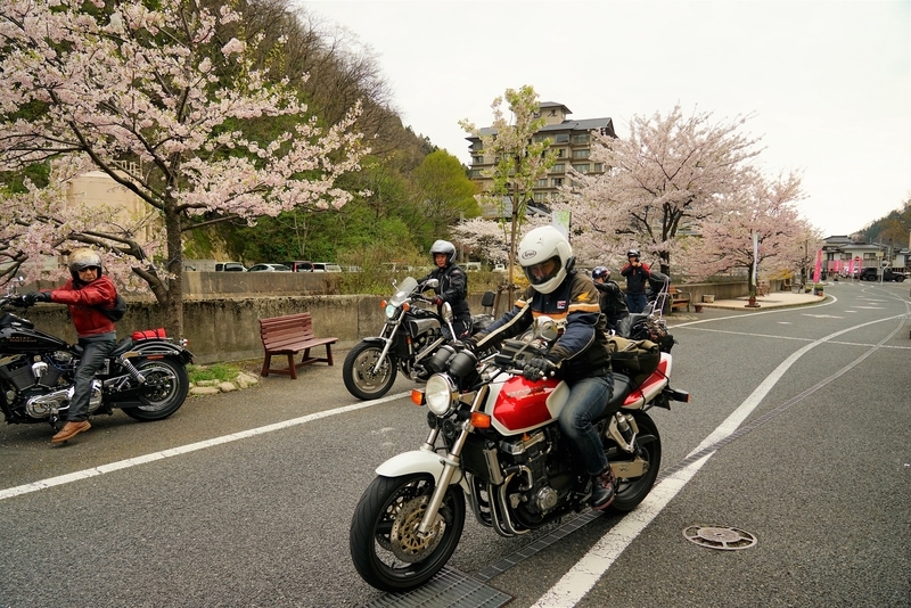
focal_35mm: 24
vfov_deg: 53.2
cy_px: 304
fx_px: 608
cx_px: 456
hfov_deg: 73.7
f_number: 4
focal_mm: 24
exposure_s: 1/1000
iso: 200
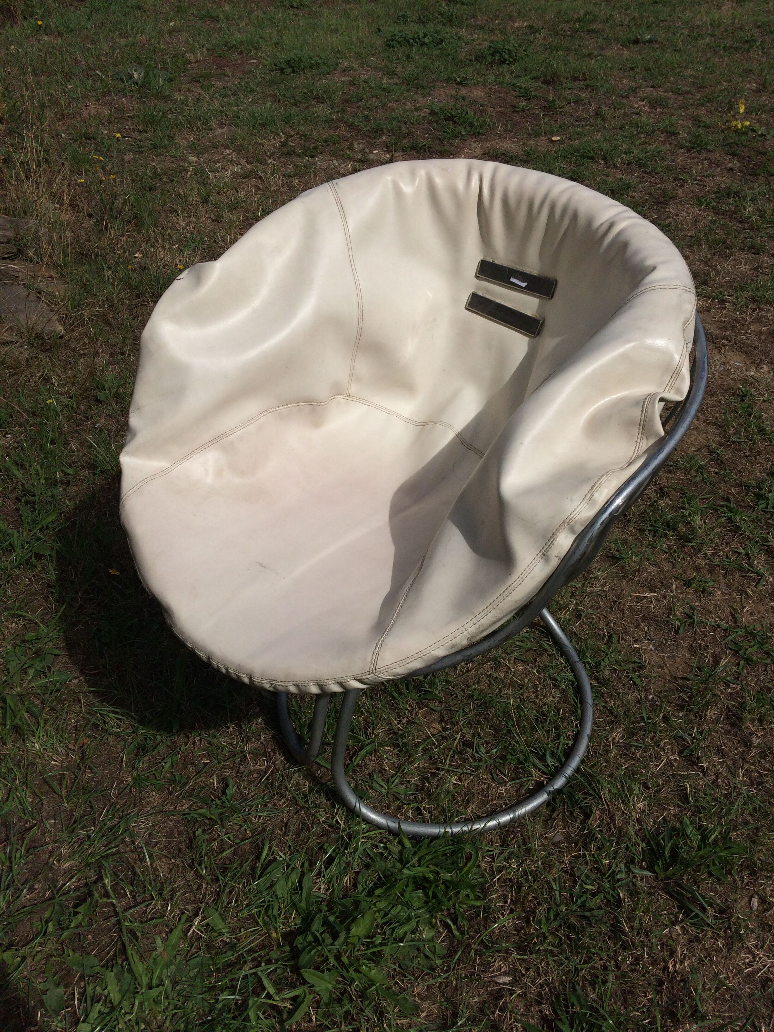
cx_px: 387
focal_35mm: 29
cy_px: 516
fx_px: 865
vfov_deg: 61.7
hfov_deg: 48.2
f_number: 2.2
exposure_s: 1/10309
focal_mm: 4.15
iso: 40
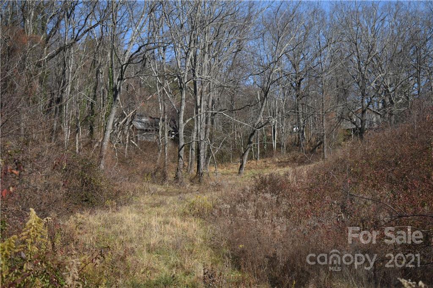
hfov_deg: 29.9
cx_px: 216
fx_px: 812
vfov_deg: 20.1
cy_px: 144
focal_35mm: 68
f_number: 5
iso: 400
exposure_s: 1/1600
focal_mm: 45
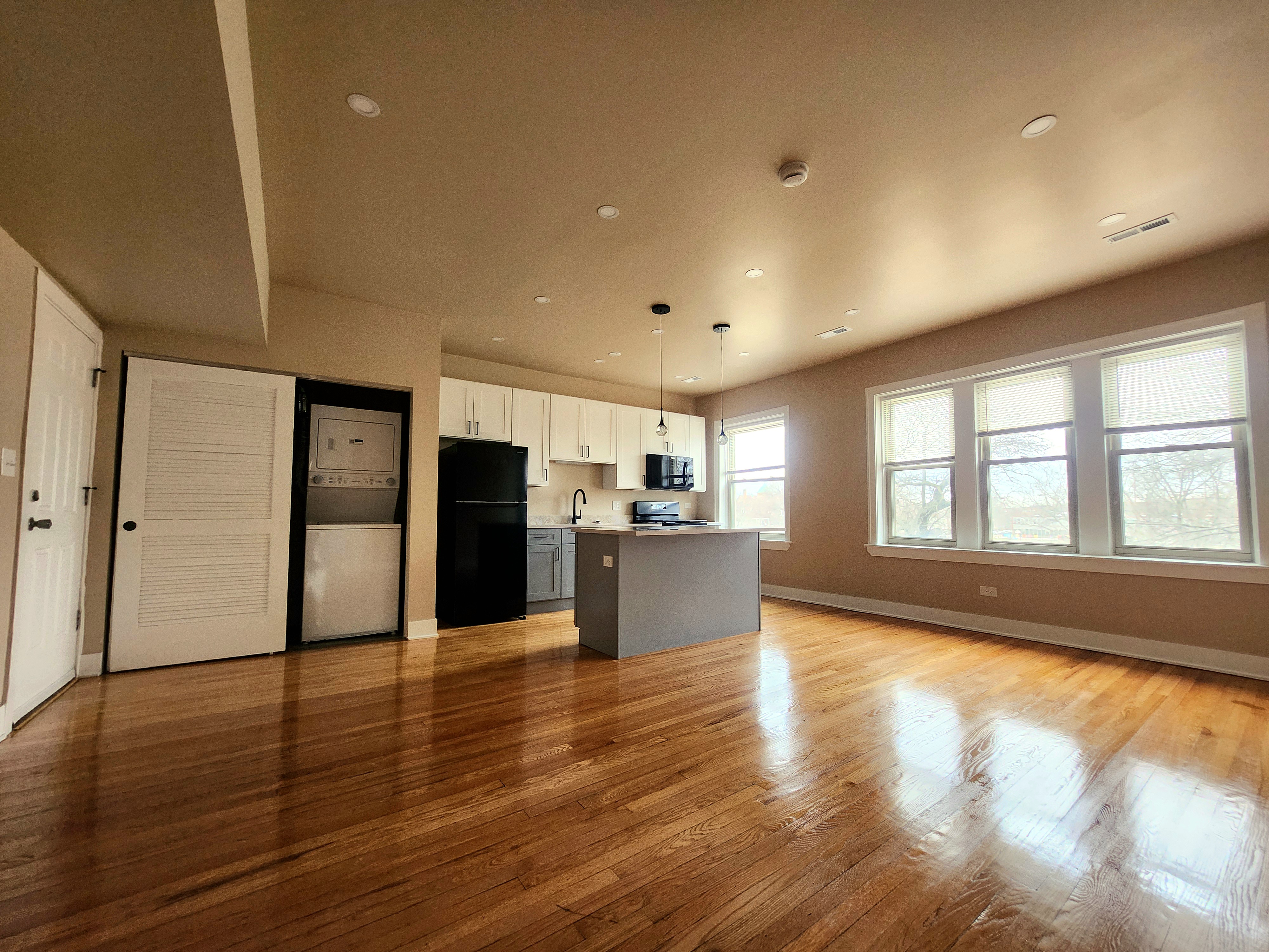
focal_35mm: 13
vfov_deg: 89.9
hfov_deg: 106.2
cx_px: 634
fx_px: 477
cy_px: 476
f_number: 2.2
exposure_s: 1/60.2
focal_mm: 1.74
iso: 160
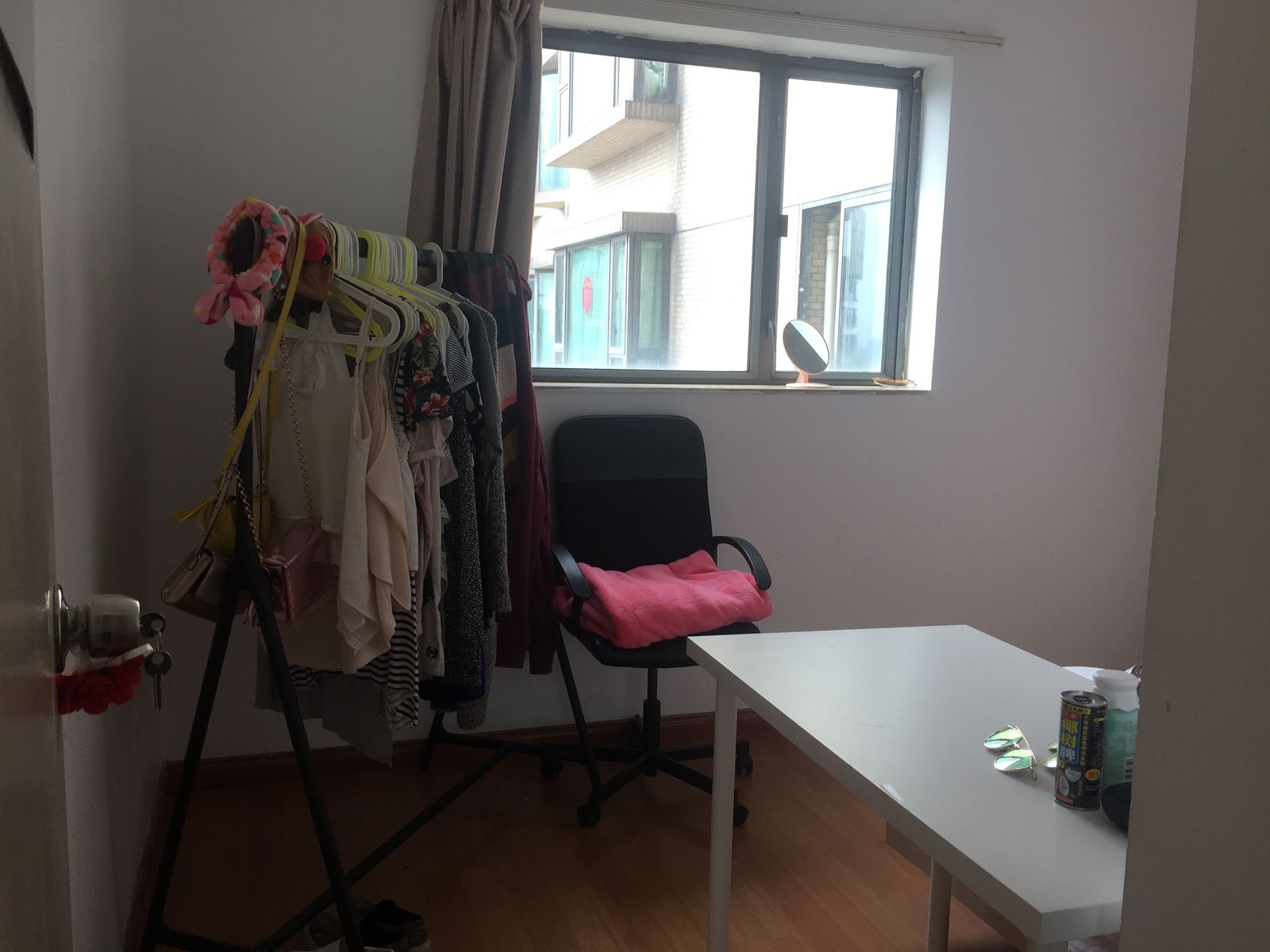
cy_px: 476
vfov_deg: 48.2
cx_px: 635
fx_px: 1064
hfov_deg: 61.7
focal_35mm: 29
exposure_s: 1/170
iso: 32
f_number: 2.2
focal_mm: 4.15
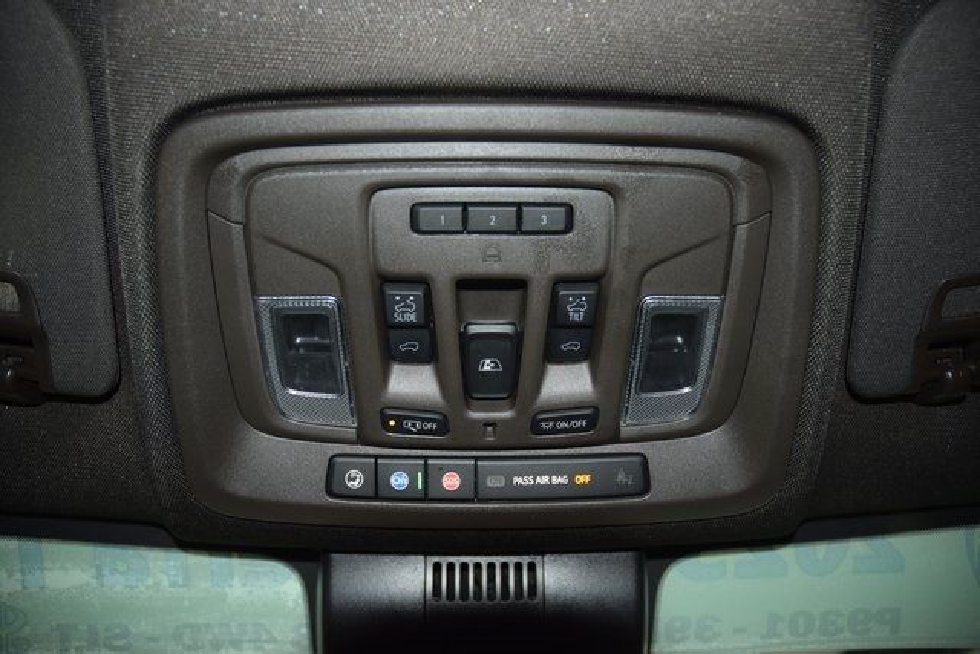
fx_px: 735
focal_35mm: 27
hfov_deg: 67.4
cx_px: 490
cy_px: 327
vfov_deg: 48.0
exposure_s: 1/50
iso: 500
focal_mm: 18
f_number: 3.5
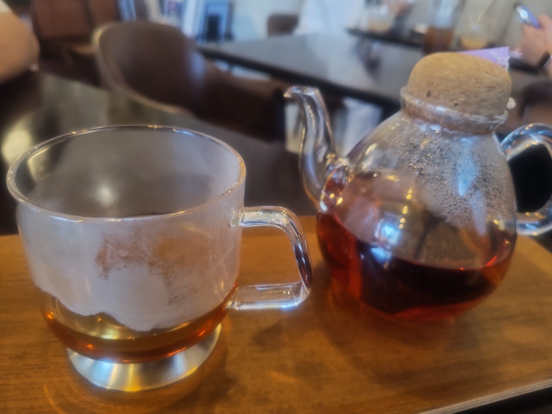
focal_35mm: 23
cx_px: 276
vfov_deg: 58.9
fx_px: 367
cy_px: 207
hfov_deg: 73.9
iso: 538
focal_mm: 5.56
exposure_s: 1/33.3
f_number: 1.9
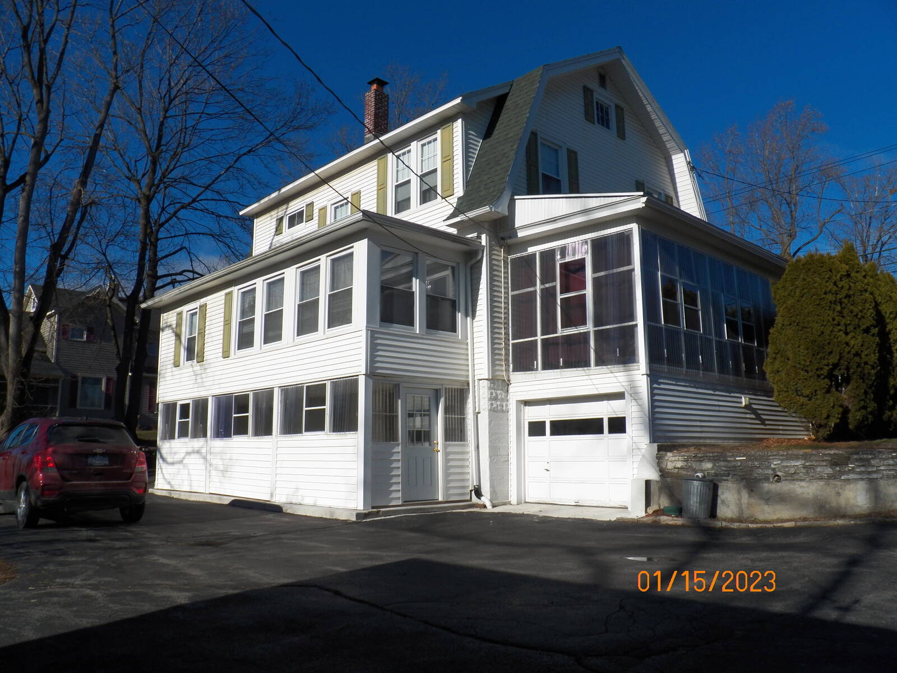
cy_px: 336
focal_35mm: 28
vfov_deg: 49.7
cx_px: 448
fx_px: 726
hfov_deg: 63.4
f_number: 5.6
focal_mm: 4.9
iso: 125
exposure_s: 1/1250
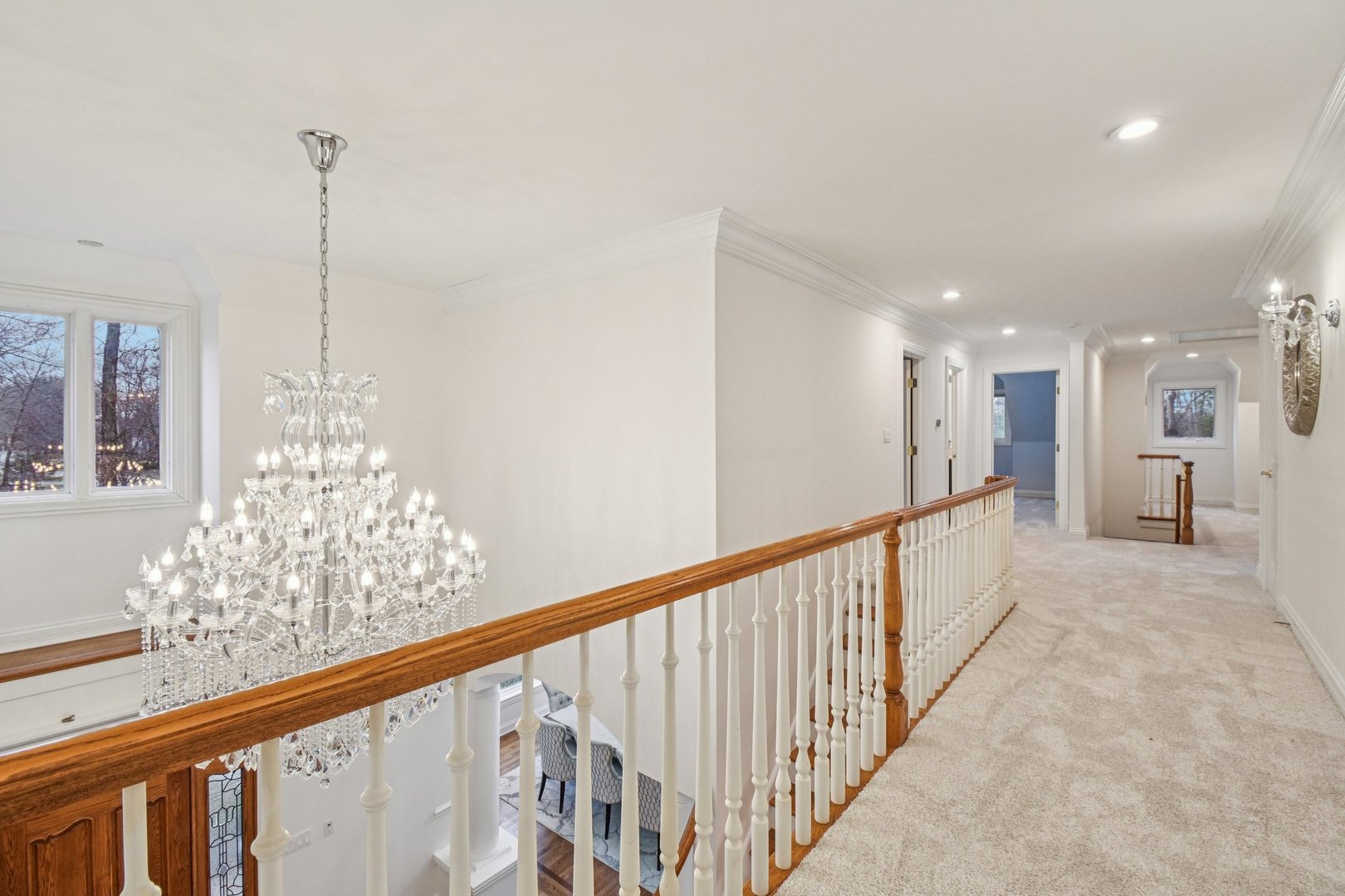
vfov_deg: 77.3
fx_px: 560
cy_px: 448
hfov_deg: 100.4
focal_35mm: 15
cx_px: 672
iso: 140
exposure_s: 1/15
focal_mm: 10
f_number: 8
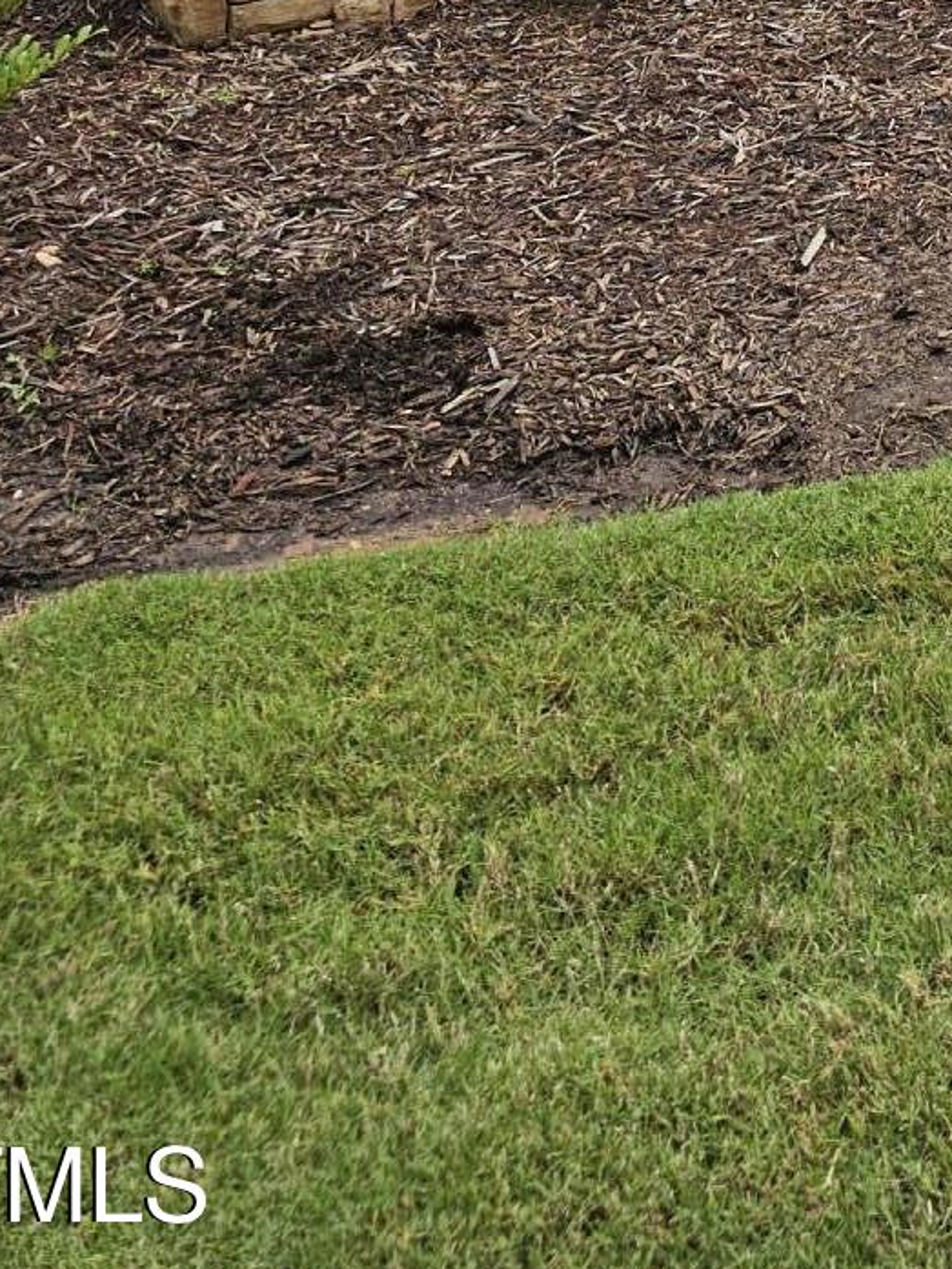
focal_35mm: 66
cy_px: -468
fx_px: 2419
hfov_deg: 20.1
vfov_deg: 24.7
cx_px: 1296
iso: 10
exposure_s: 1/1437
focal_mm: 6.3
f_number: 1.7
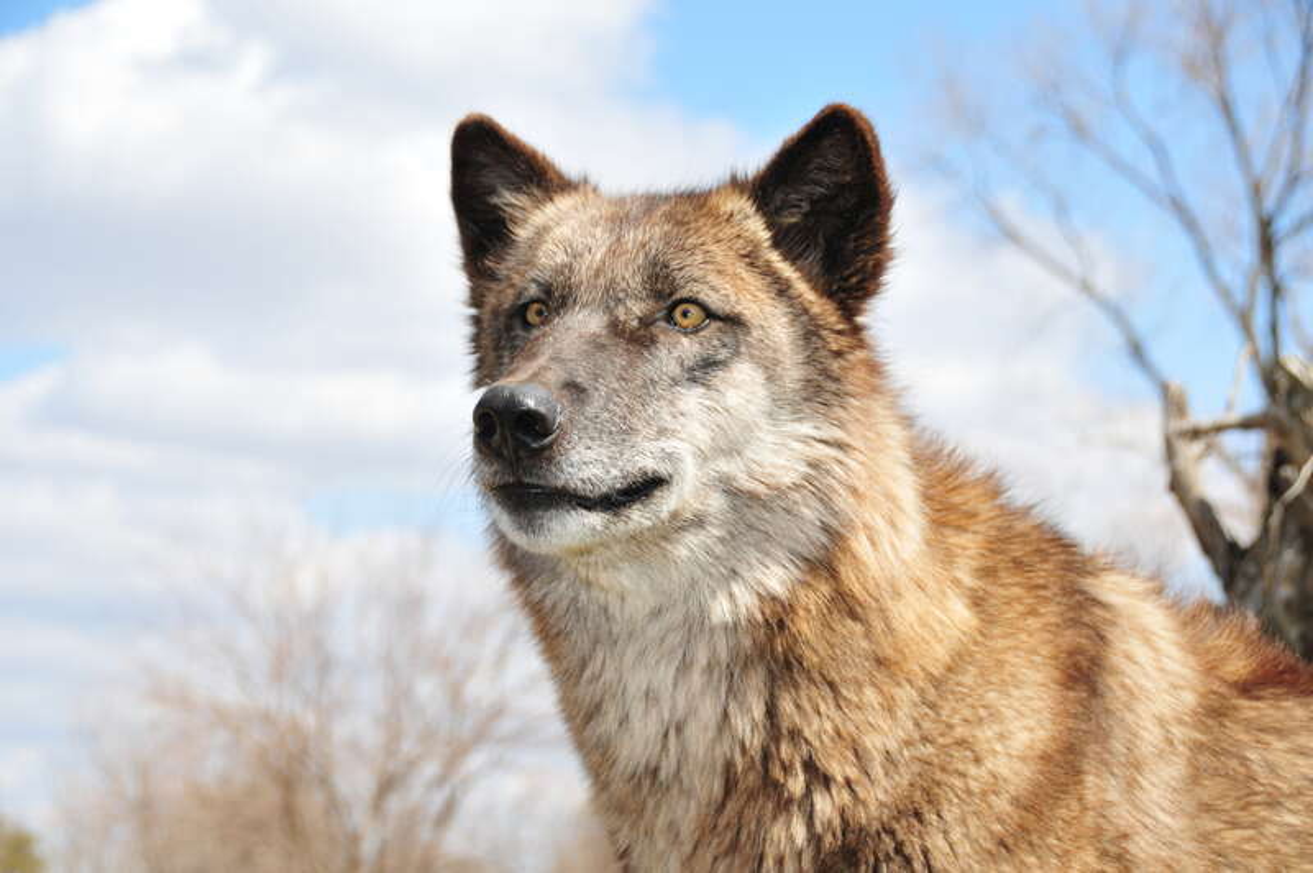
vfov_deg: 16.5
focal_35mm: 82
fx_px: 3006
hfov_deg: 24.6
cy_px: 436
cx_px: 656
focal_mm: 55
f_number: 5.6
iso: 200
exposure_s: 1/250
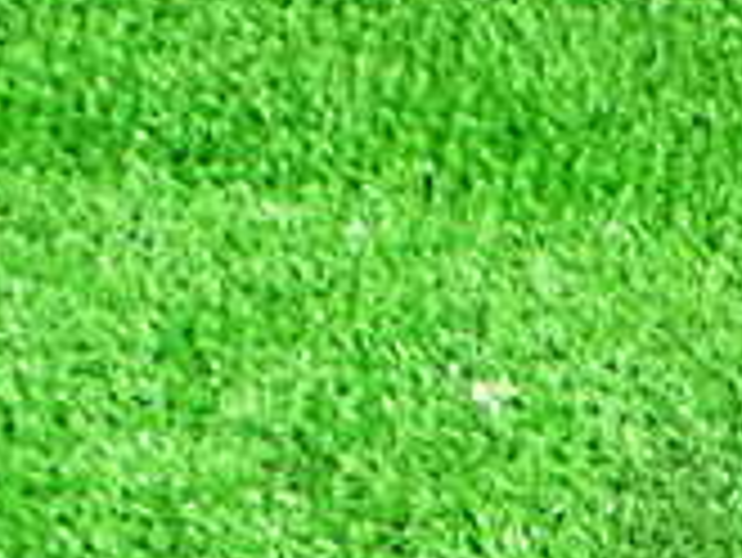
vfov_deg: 9.6
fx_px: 3196
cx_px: 675
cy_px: 873
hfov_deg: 13.1
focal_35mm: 149
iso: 1600
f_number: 2.8
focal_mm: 7.31
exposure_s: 1/30
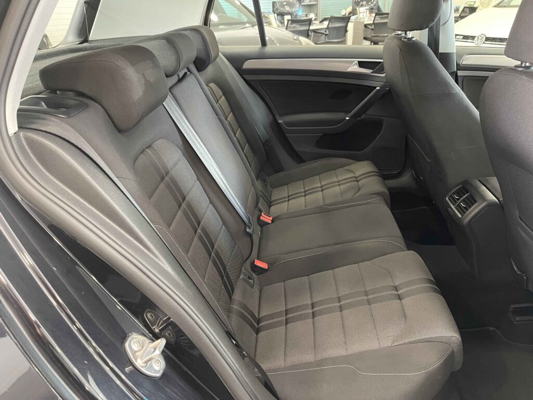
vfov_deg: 53.1
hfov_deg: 67.3
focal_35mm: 26
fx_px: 400
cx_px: 266
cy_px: 200
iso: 400
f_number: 1.6
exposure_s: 1/33
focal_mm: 5.1
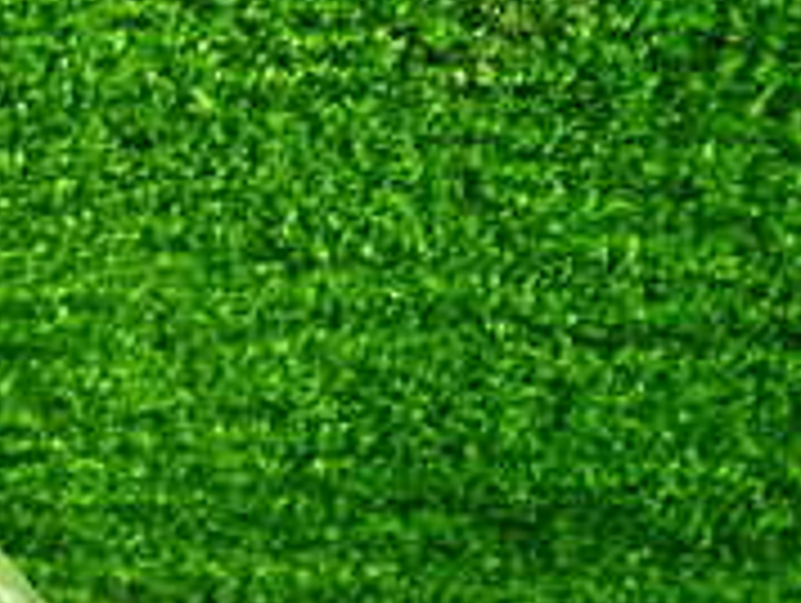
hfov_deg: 16.9
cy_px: 868
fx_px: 2340
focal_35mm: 101
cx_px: -526
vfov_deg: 13.9
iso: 320
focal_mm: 5.4
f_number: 2.3
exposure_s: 1/30
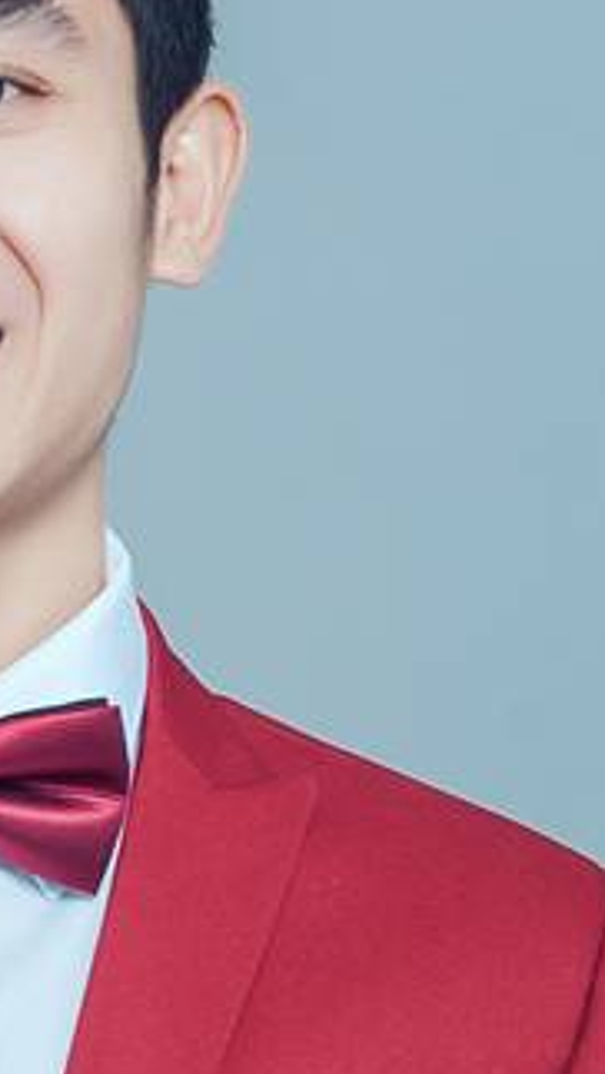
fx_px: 8317
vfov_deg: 7.1
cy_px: 2063
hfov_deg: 4.0
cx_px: -1157
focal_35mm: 292
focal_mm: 50
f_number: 10
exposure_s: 1/160
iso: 100
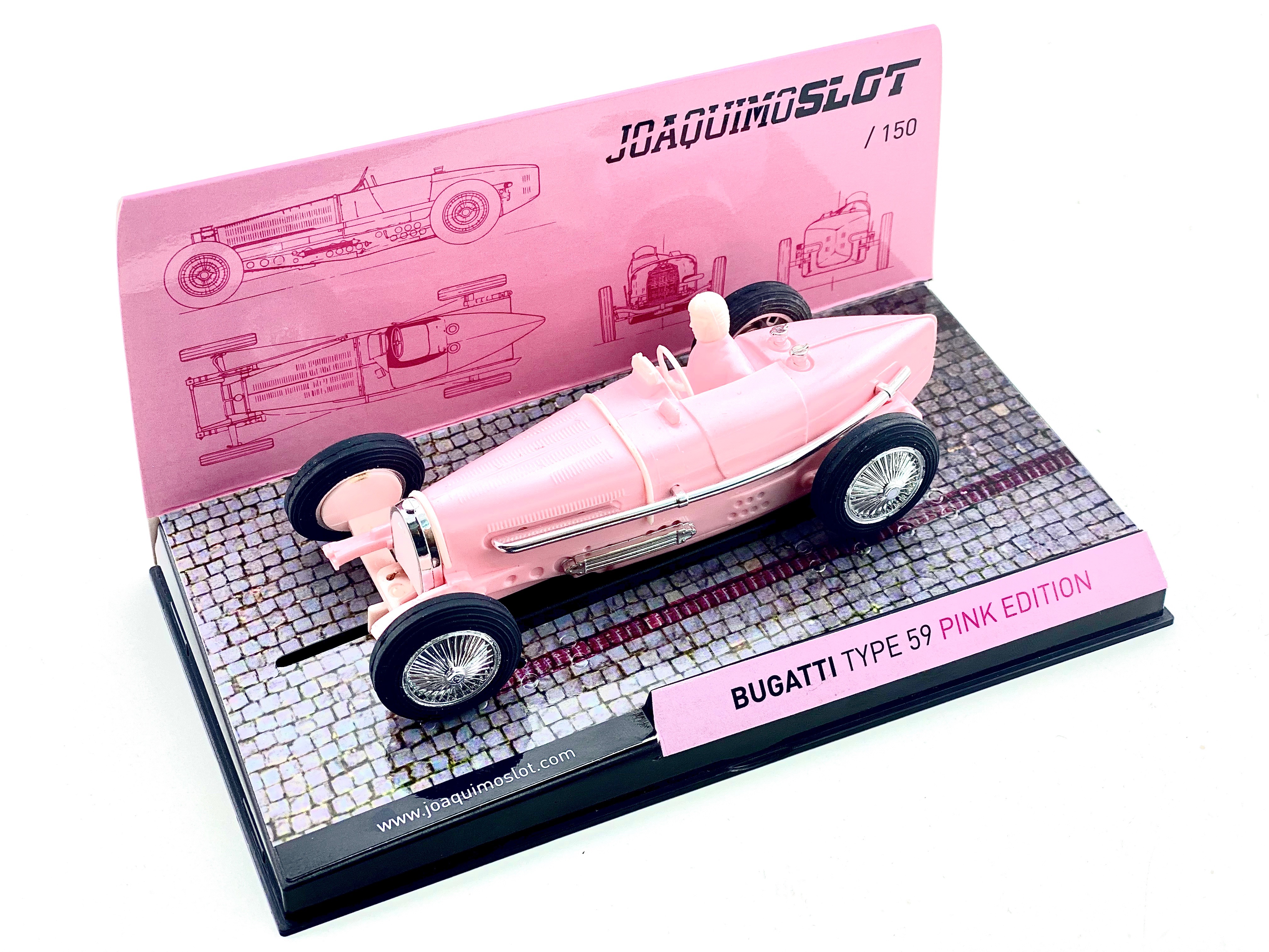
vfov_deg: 28.0
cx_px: 634
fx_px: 1906
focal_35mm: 52
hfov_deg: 36.8
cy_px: 476
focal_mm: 6
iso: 32
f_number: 2
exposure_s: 1/100
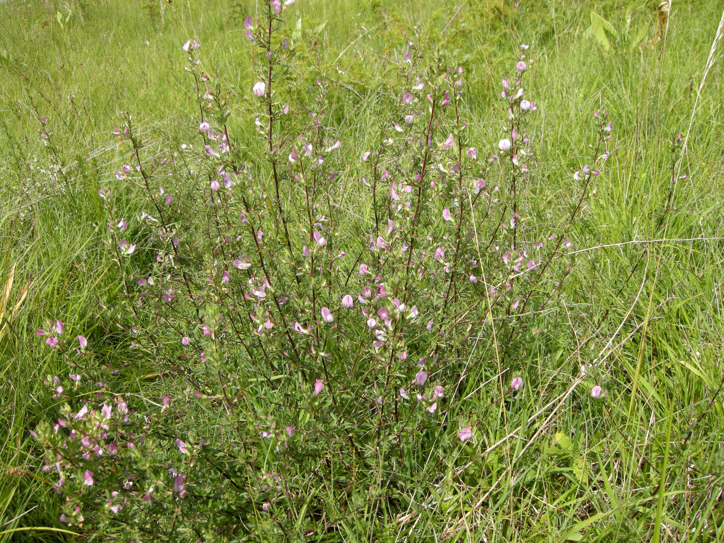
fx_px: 732
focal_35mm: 35
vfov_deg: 40.7
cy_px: 272
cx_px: 362
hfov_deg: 52.6
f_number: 4.8
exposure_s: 1/214
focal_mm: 7.5
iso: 64
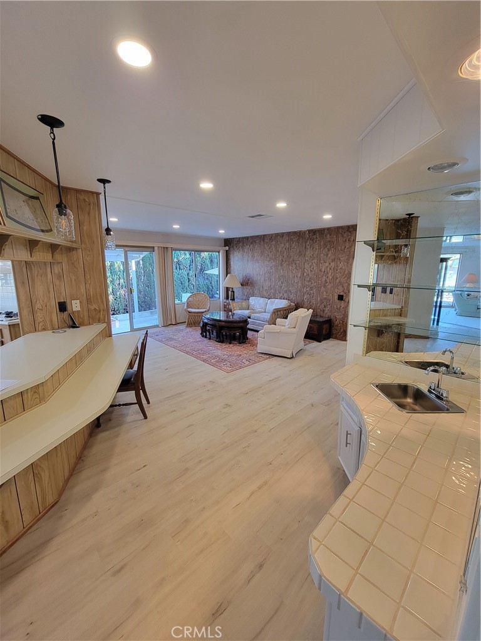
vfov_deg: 106.2
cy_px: 320
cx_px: 240
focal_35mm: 13
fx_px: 241
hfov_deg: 89.9
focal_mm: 2.2
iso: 200
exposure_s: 1/60
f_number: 2.2
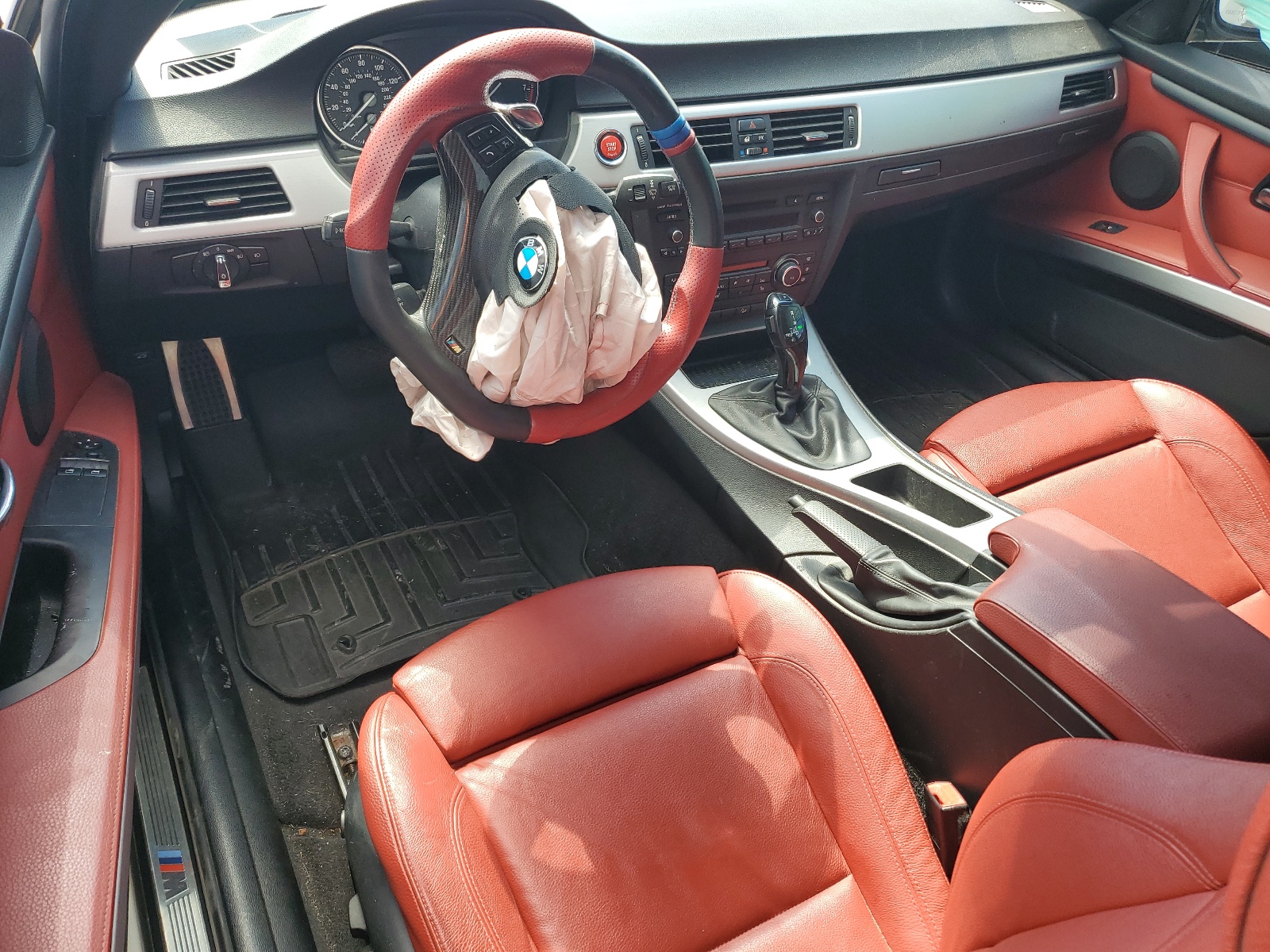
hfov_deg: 67.3
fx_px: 954
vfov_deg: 53.1
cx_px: 635
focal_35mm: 26
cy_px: 476
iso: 50
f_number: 1.5
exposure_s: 1/208
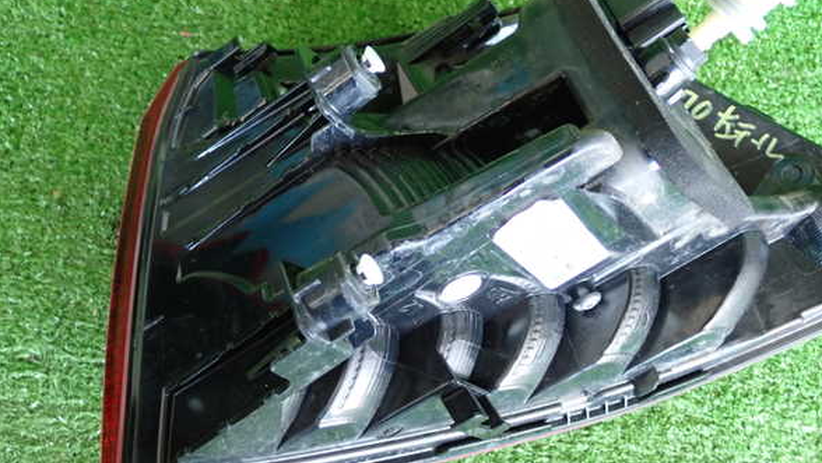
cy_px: 229
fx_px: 872
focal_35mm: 40
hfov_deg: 50.5
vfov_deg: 29.7
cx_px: 418
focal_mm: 6.37
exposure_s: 1/30
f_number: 2.5
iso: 800
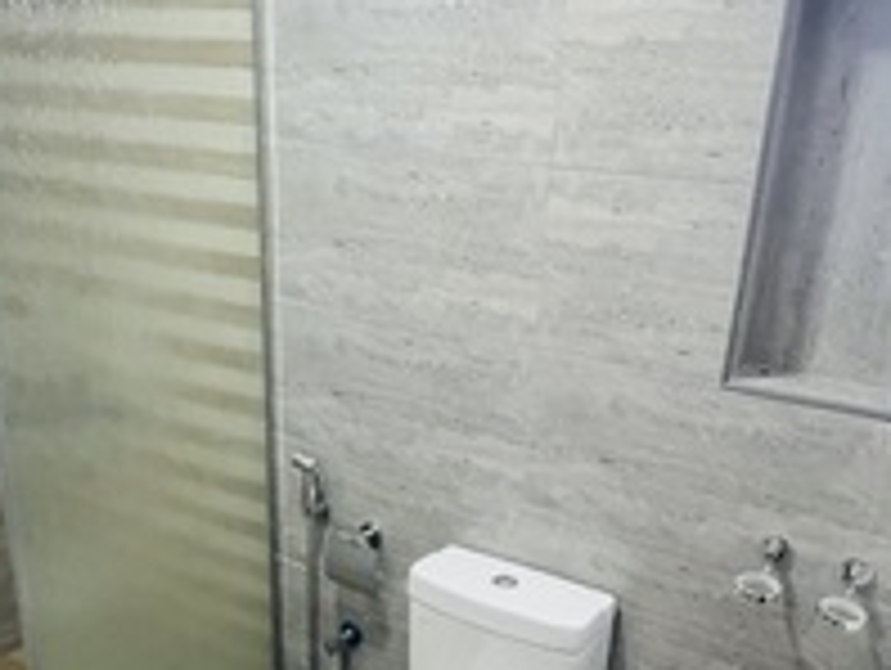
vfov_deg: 45.8
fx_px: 773
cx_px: 533
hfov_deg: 59.4
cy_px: 470
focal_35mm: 30
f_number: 1.8
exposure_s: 1/100
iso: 250
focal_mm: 1.57
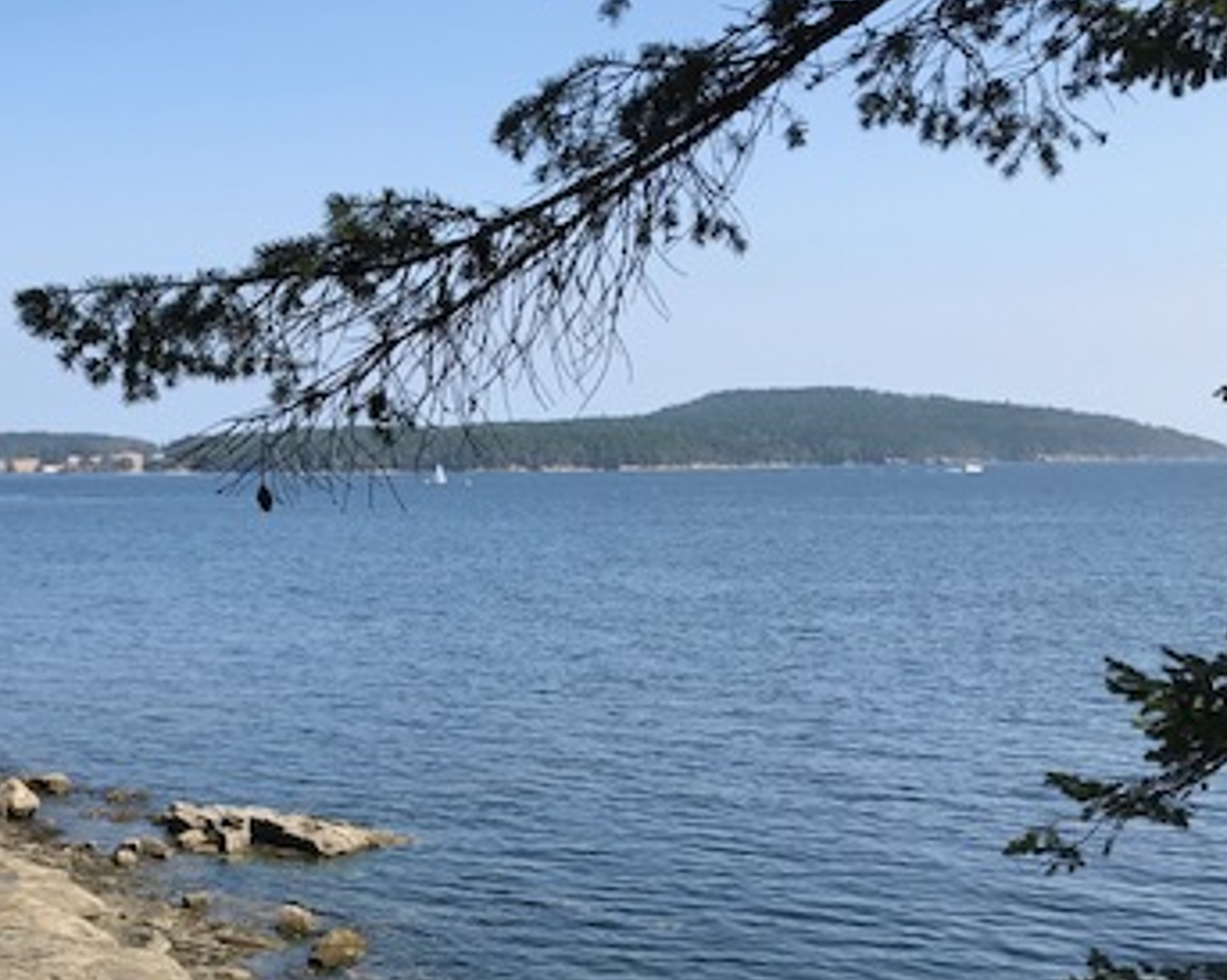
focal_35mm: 51
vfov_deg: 29.3
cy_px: 701
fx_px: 1851
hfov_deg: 36.2
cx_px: 390
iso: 20
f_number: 1.8
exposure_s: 1/2128
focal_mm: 3.99
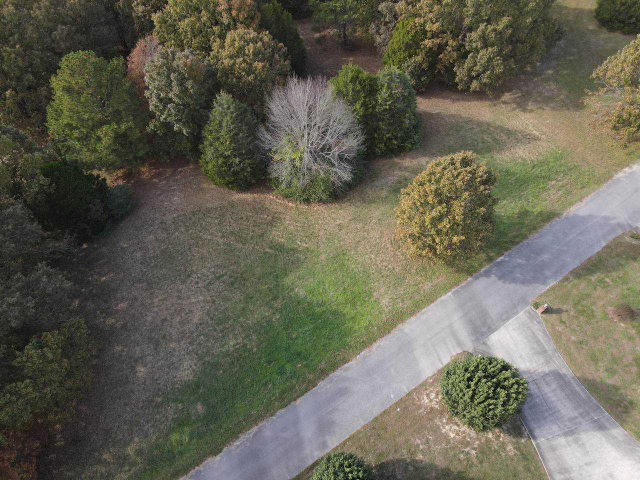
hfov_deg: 71.6
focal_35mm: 24
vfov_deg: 56.8
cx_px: 320
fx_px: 444
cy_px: 240
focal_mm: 4.5
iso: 100
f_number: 2.8
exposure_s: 1/100
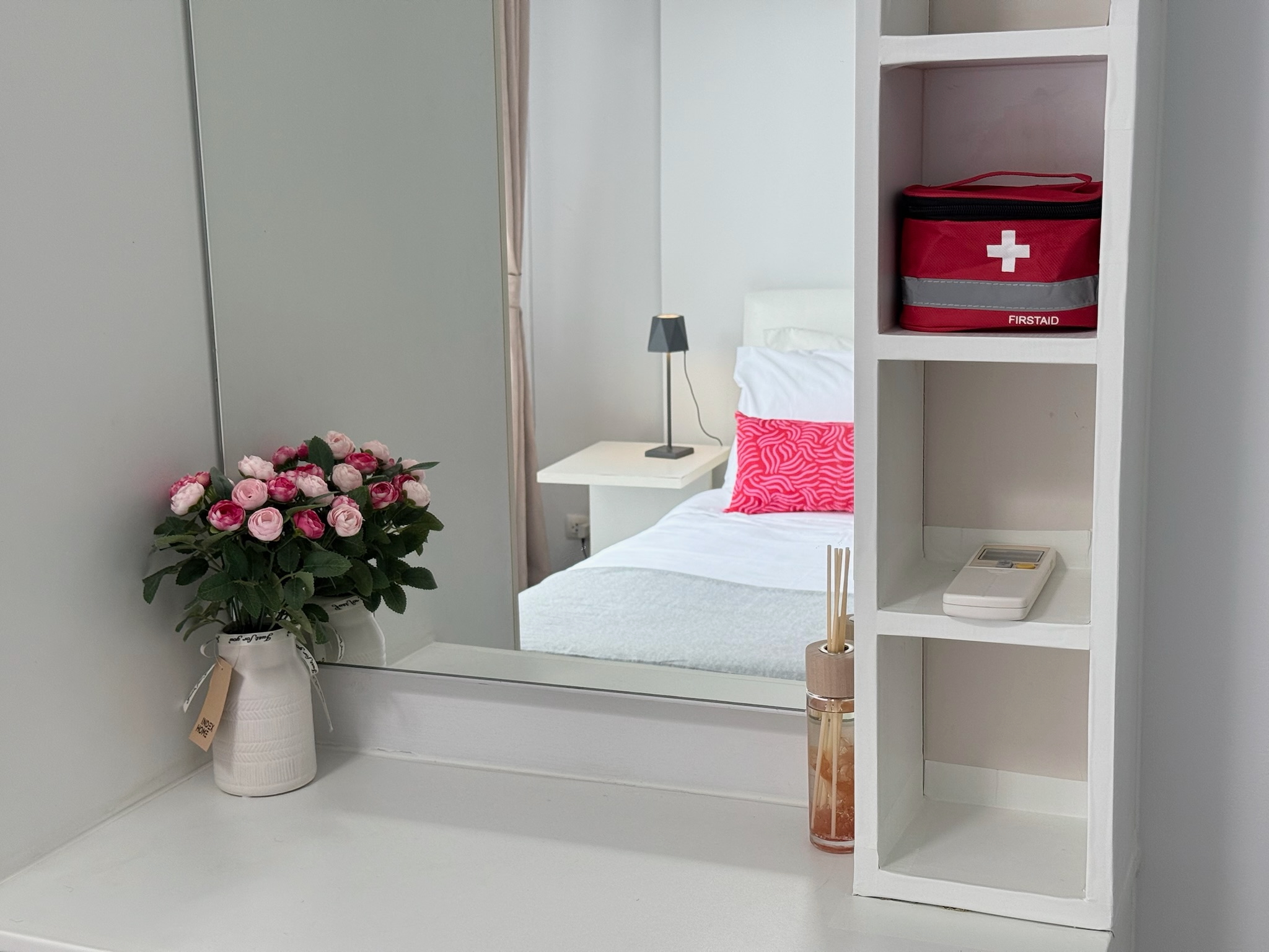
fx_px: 1760
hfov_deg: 39.7
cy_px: 476
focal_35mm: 48
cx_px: 634
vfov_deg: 30.3
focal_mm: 6.76
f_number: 1.78
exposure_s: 1/100
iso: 100
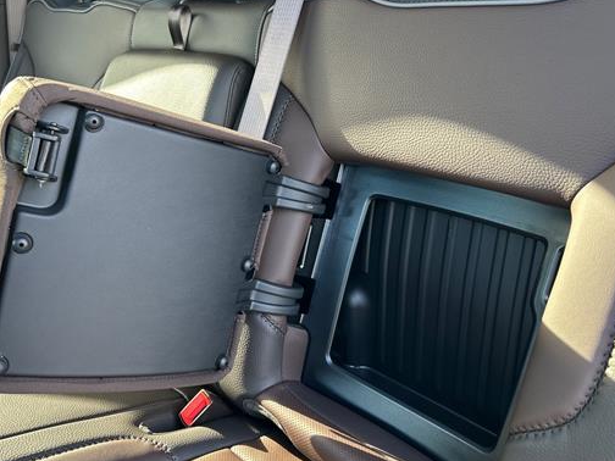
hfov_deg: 55.2
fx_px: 586
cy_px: 210
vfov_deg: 42.9
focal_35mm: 33
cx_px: 272
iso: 100
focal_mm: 5.7
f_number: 1.5
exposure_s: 1/121
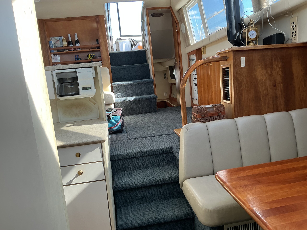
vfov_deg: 48.2
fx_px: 257
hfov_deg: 61.7
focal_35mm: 29
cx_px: 154
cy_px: 115
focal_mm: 3
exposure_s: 1/100
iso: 25
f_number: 1.8
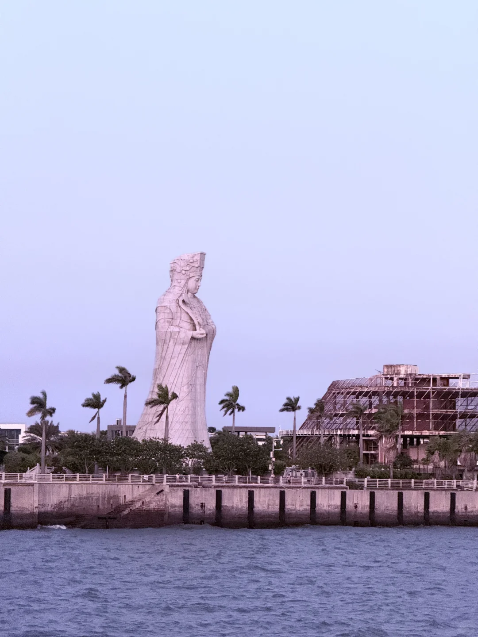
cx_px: 239
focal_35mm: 120
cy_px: 318
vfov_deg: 16.4
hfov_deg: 12.3
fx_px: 2209
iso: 800
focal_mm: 15.66
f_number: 2.8
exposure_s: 1/43
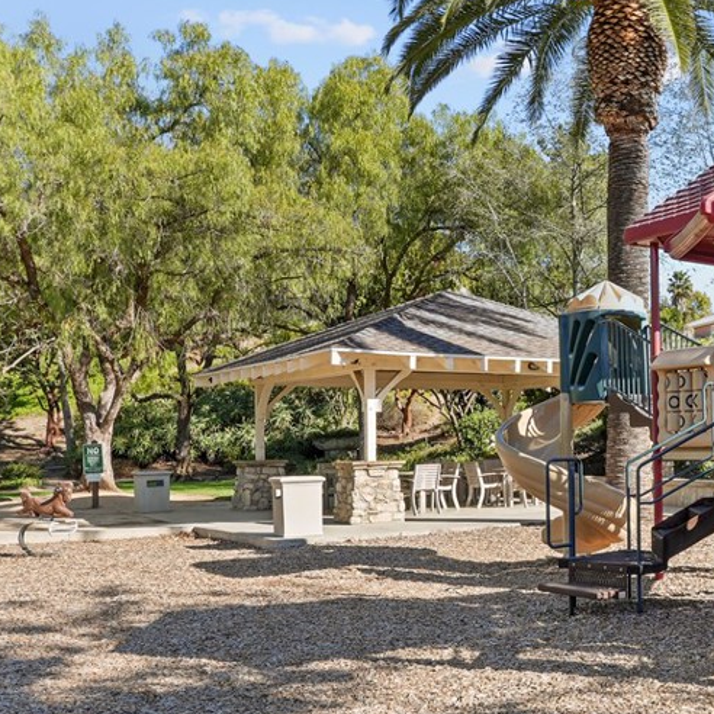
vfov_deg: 36.7
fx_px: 1073
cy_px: 413
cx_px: 713
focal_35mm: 46
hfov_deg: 33.7
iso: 100
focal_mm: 26
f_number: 11
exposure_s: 1/15
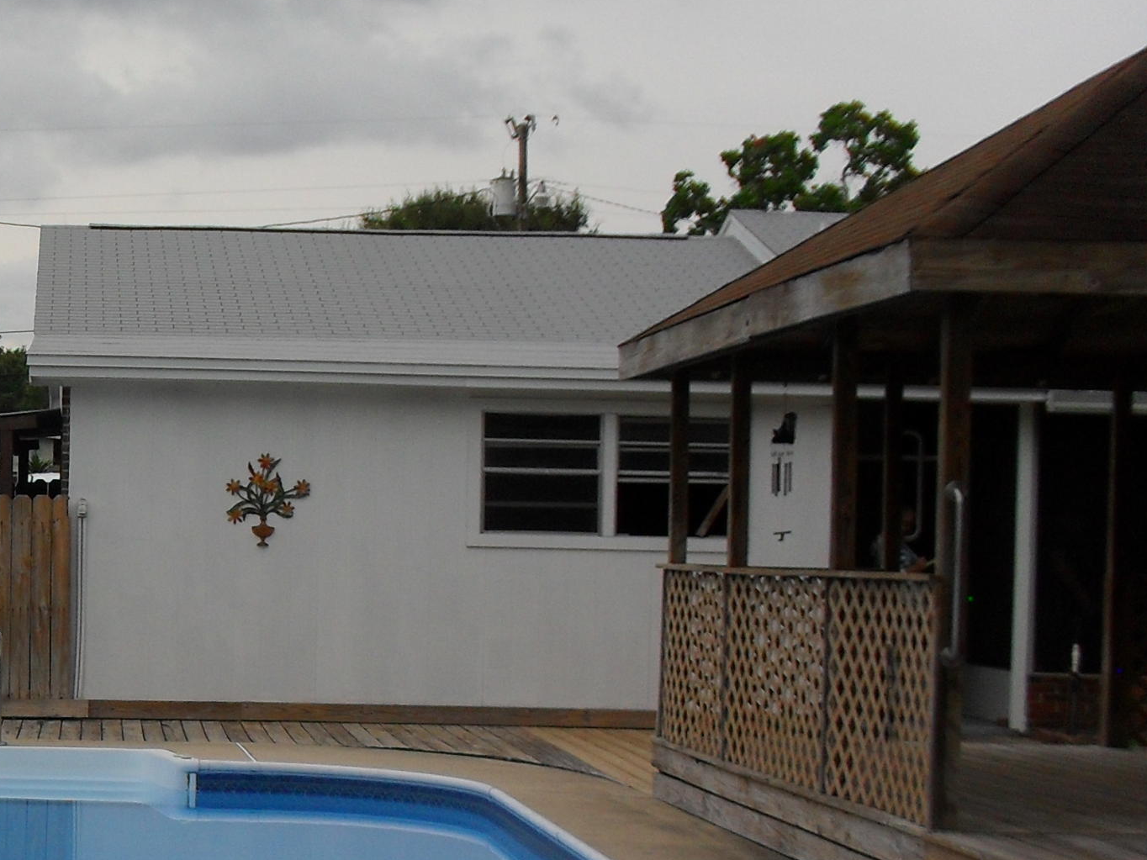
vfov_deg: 19.0
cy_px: 678
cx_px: -110
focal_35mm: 77
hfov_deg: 23.8
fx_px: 2551
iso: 100
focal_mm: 6.3
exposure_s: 1/45
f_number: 3.2
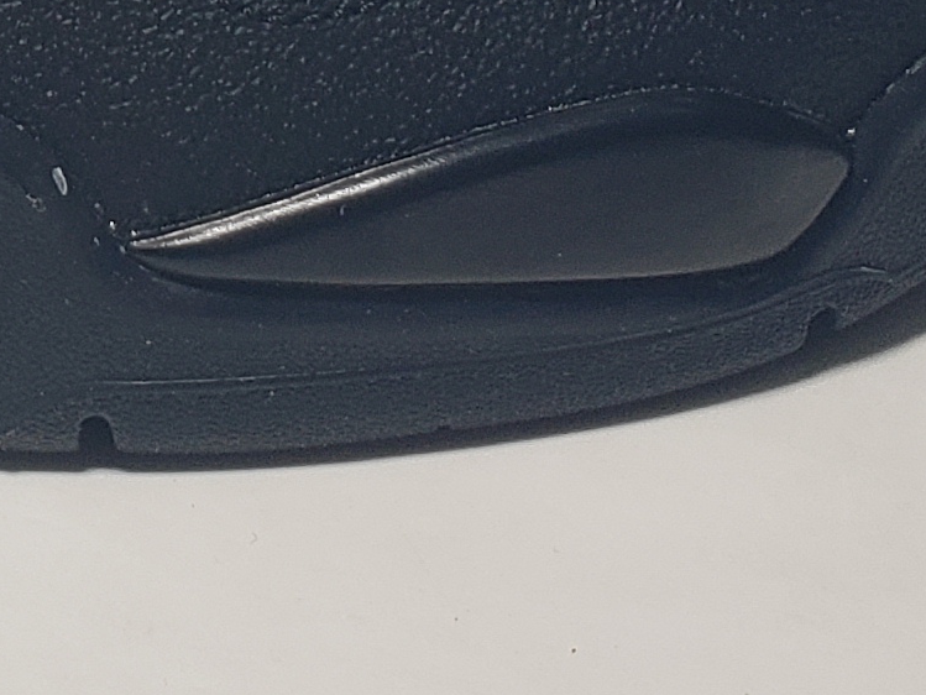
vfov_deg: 9.2
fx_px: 3746
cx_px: -408
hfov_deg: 13.4
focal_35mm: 140
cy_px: -1133
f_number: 2.4
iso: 50
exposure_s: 1/155
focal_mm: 4.3
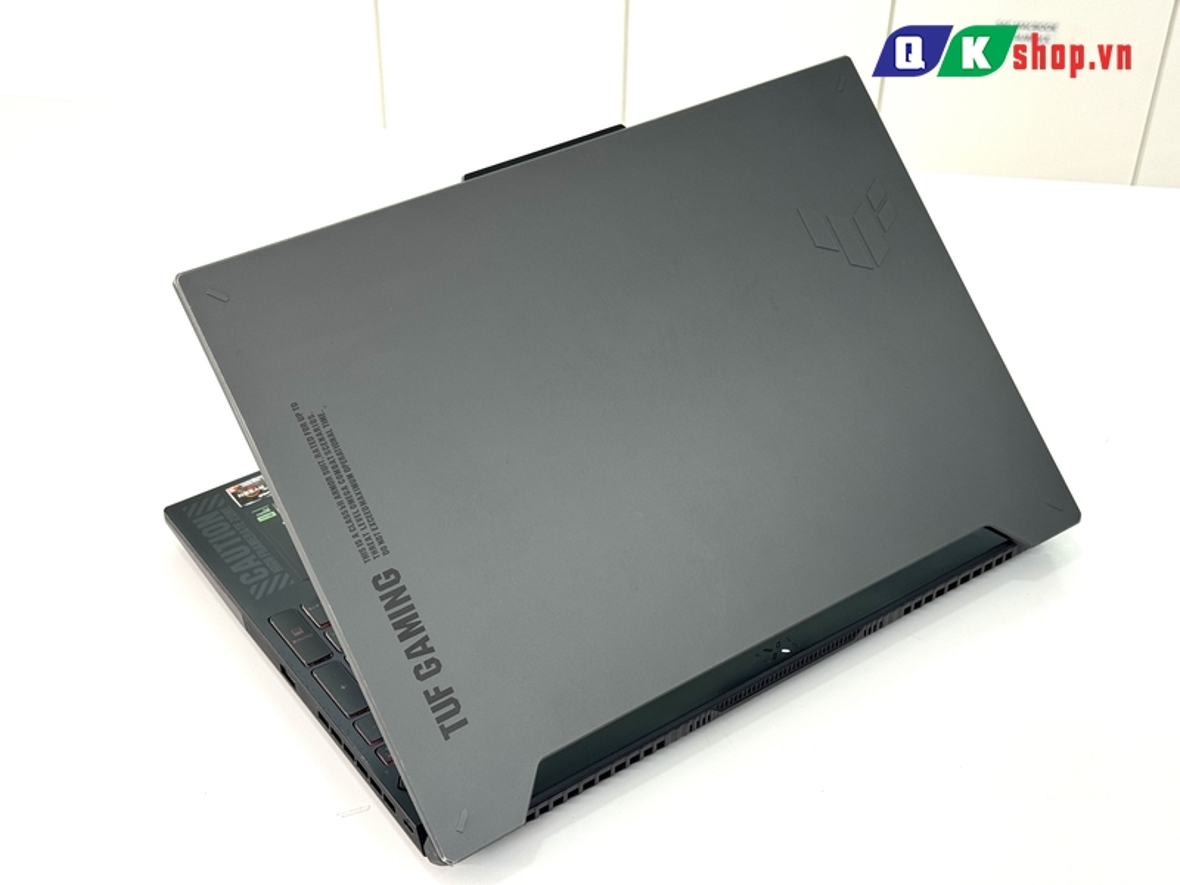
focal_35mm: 48
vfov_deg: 30.3
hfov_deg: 39.7
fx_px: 1636
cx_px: 590
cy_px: 442
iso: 50
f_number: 1.78
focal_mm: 6.76
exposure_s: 1/121
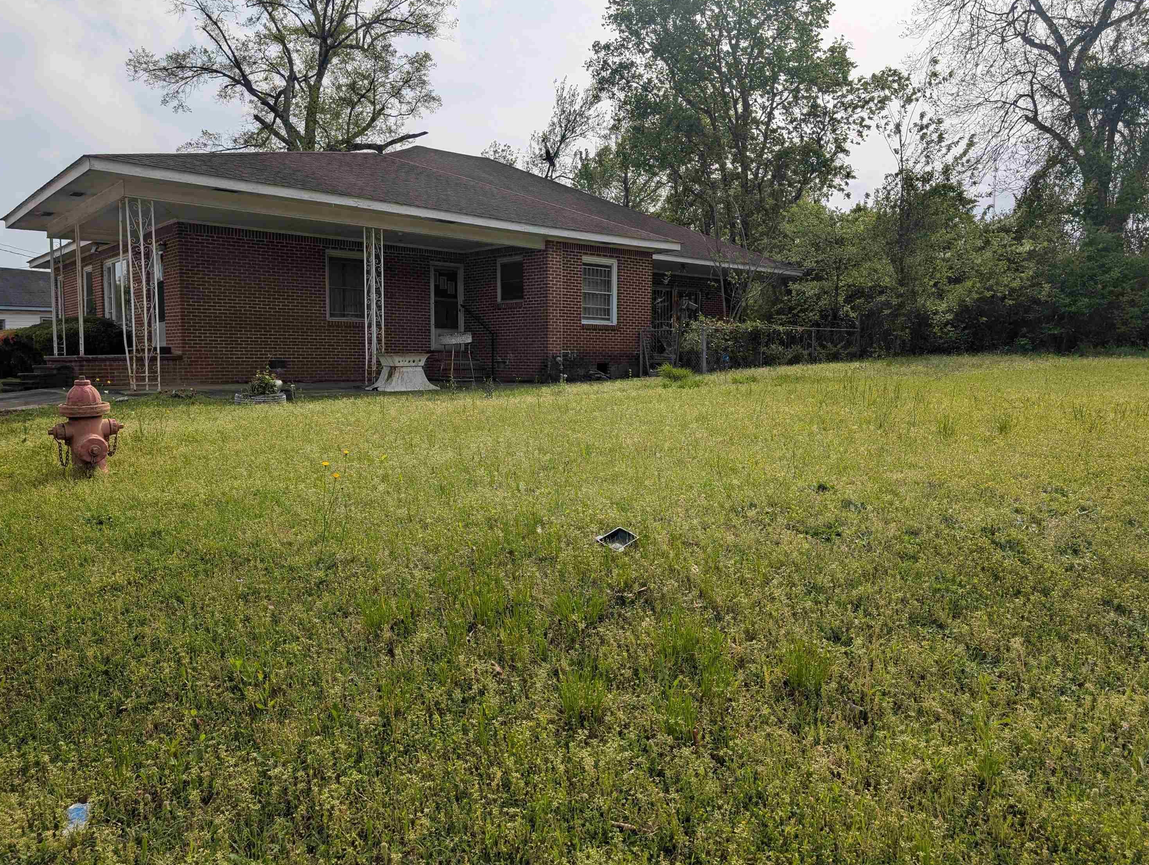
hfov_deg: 69.3
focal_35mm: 25
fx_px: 831
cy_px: 427
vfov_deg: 55.0
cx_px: 558
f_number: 1.68
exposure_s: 1/1869
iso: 21
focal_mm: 6.9
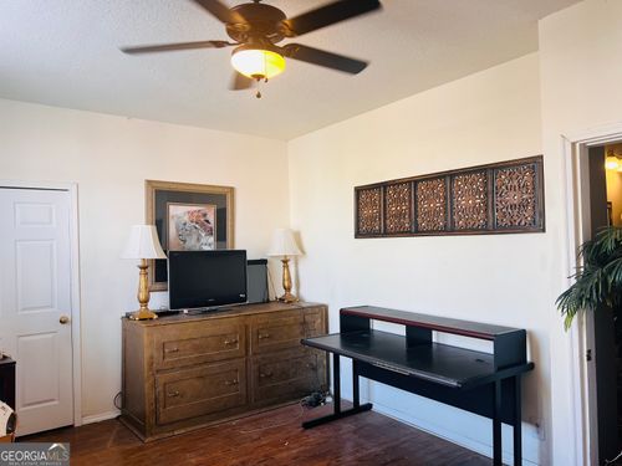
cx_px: 311
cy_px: 233
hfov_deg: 67.3
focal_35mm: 26
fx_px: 467
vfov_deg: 53.1
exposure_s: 1/120
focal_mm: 5.7
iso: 100
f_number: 1.5
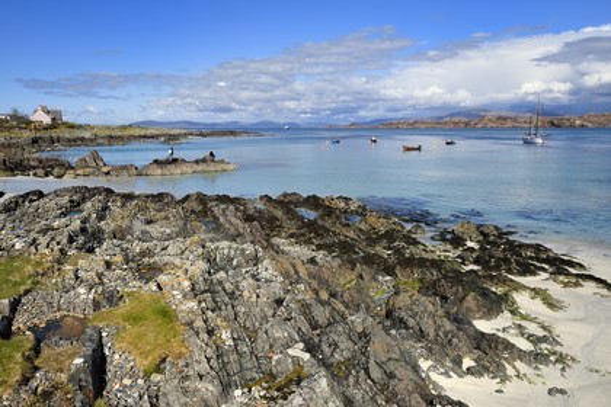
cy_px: 204
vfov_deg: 45.0
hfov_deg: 63.7
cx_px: 306
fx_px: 492
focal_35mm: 29
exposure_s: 1/250
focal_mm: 29
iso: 200
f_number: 16
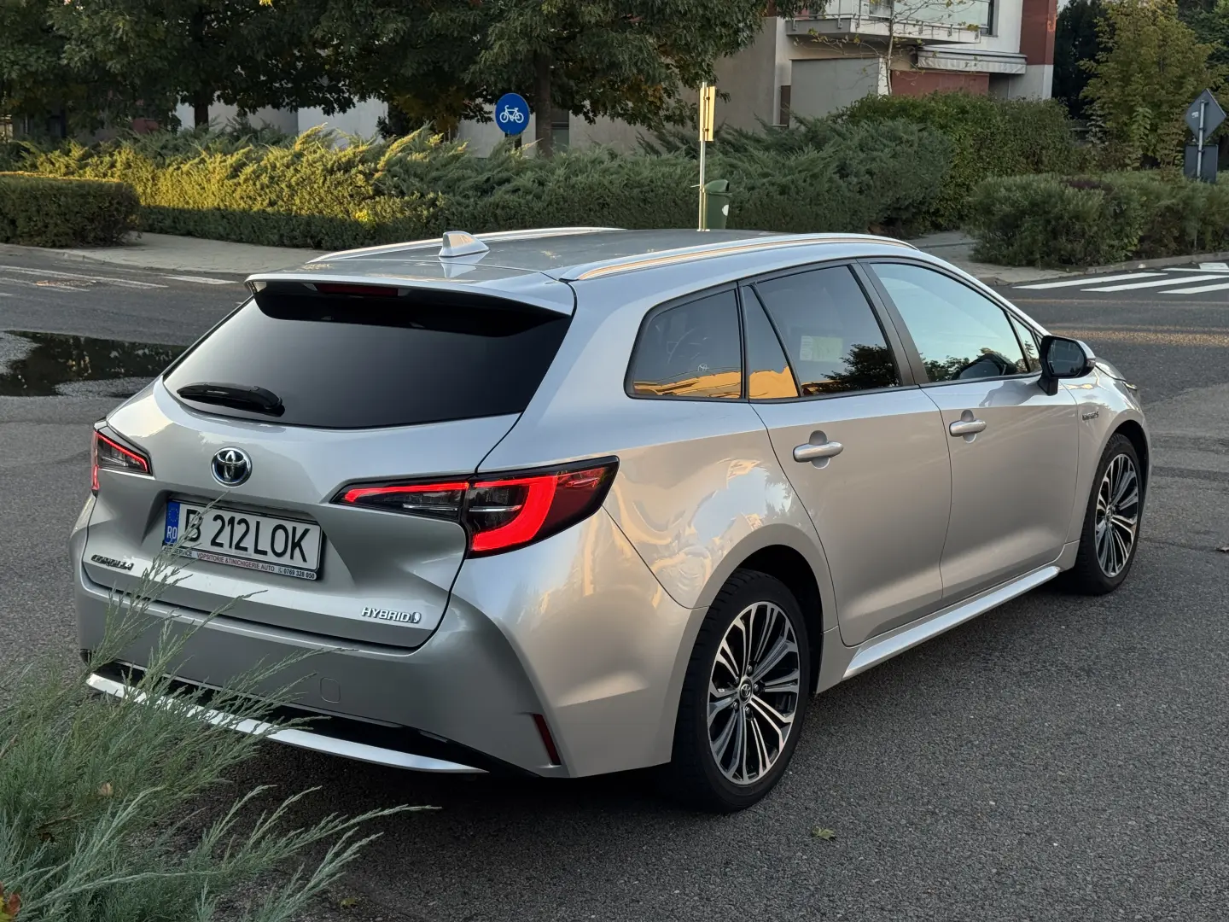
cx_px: 614
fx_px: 1704
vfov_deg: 30.3
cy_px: 461
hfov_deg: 39.7
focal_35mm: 48
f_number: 1.78
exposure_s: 1/484
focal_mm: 6.76
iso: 64
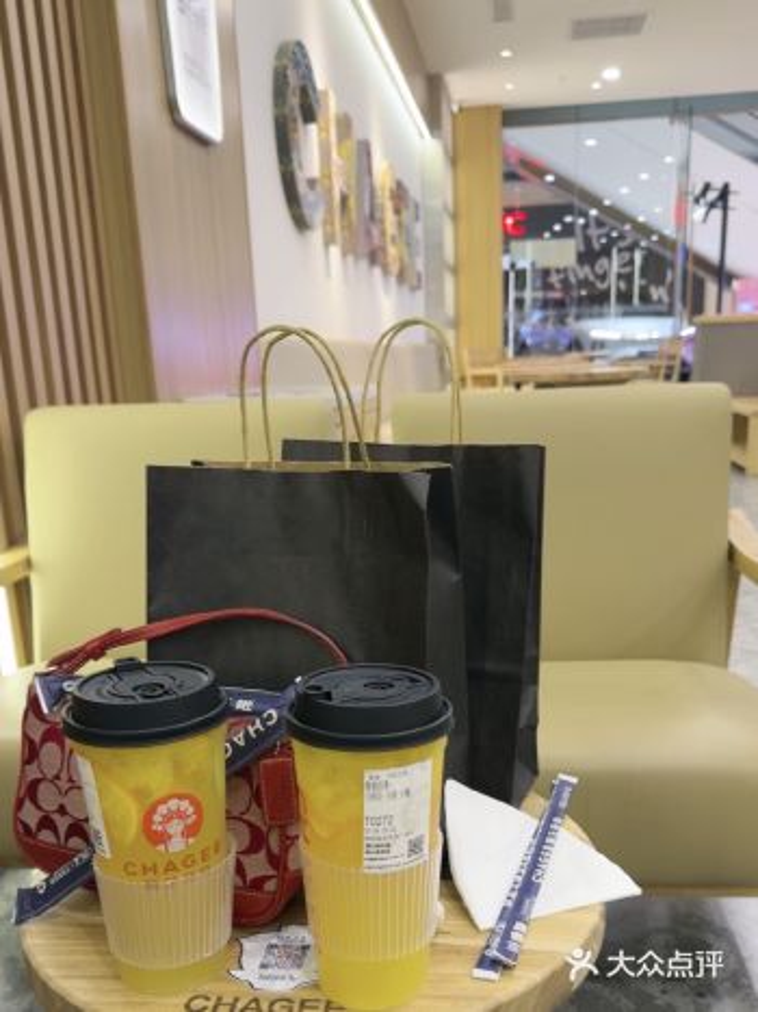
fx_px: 701
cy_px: 506
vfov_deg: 71.6
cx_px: 379
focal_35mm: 24
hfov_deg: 56.8
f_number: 1.78
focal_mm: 6.86
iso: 100
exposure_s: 1/50
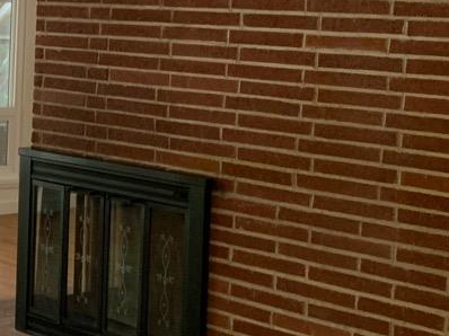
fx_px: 1270
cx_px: -38
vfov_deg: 15.0
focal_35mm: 98
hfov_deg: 19.3
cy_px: 68
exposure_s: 1/60
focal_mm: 4.25
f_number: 1.8
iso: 125
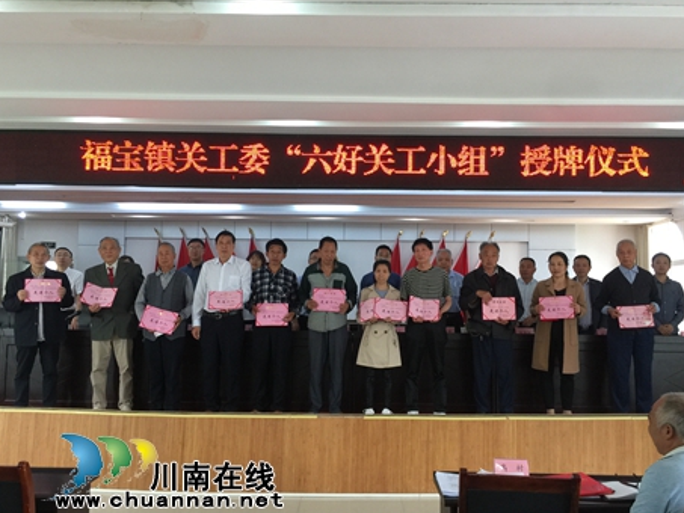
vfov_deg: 44.2
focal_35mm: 32
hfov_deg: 56.8
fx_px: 632
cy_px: 254
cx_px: 352
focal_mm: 4.15
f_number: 2.2
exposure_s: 1/33
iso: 80
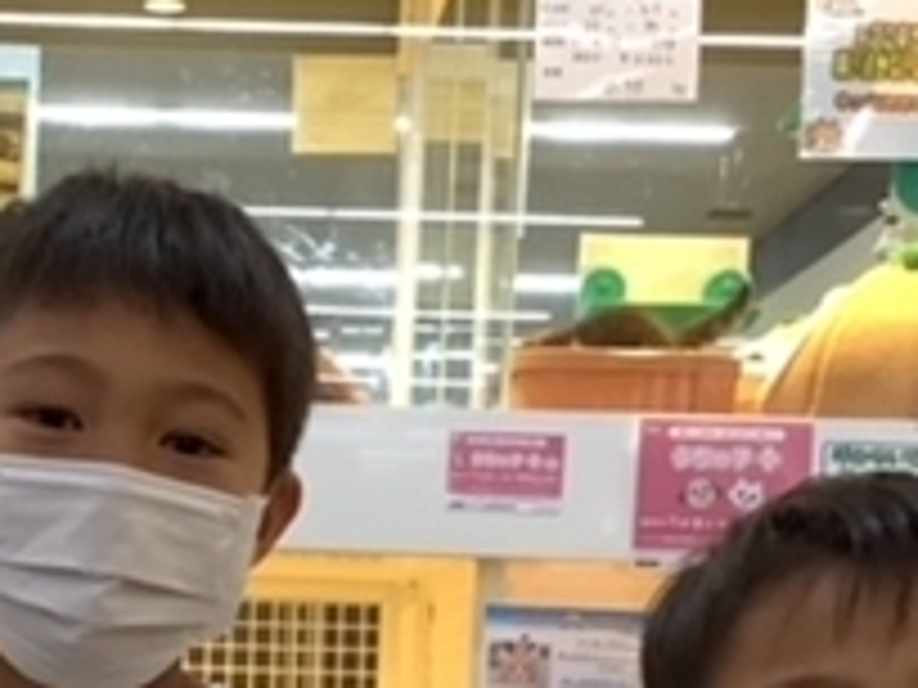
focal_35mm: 91
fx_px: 2413
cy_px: 832
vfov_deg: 15.6
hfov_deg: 21.1
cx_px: 112
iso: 200
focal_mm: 3.3
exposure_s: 1/60
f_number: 2.4
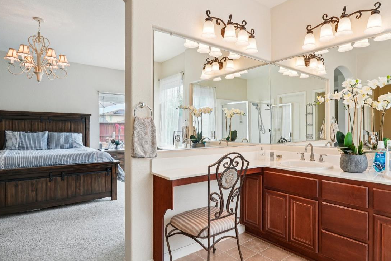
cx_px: 224
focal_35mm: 22
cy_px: 132
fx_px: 239
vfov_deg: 57.2
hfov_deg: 78.1
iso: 400
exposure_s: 1/30
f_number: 8
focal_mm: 16
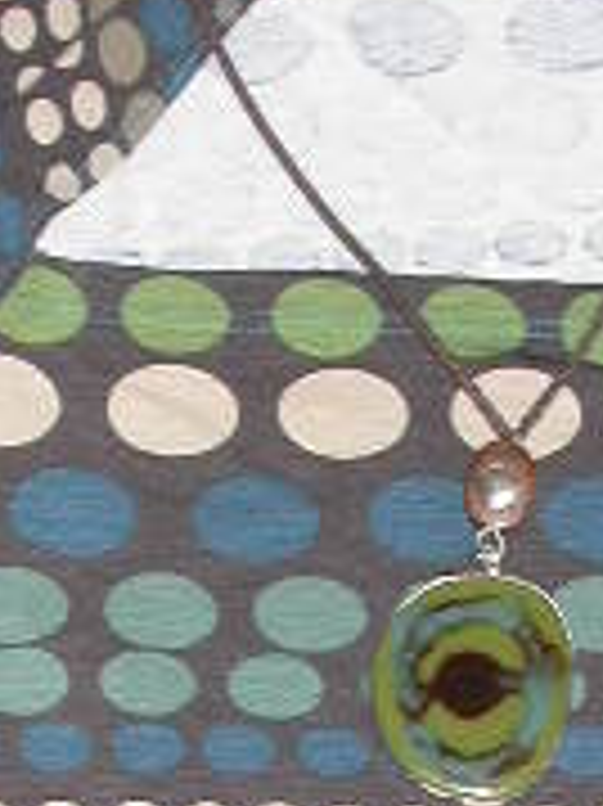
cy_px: 1013
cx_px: 428
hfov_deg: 8.3
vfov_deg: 10.8
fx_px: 4162
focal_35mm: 179
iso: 100
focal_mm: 10.4
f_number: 2.9
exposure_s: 1/60
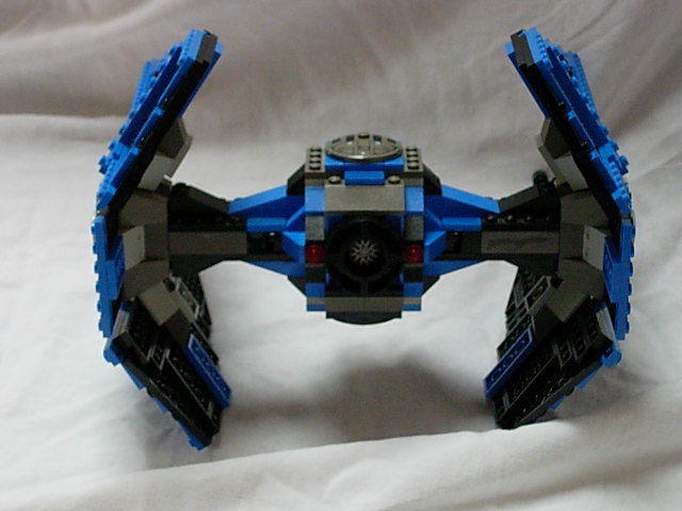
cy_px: 256
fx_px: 2226
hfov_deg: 17.4
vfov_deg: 13.1
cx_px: 341
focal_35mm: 113
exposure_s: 1/65.8
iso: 400
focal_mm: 23.4
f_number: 4.9
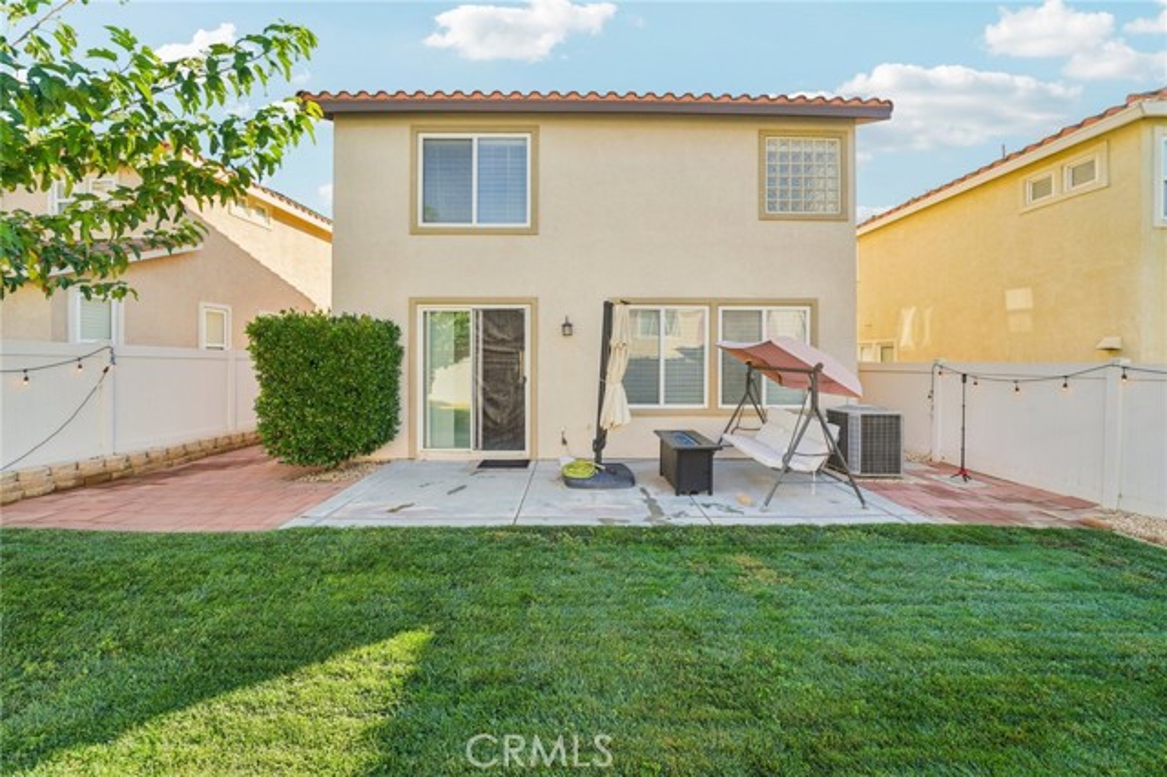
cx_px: 584
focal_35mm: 12
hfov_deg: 112.6
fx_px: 389
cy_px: 388
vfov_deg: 89.9
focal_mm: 12
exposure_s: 1/60
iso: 100
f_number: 8
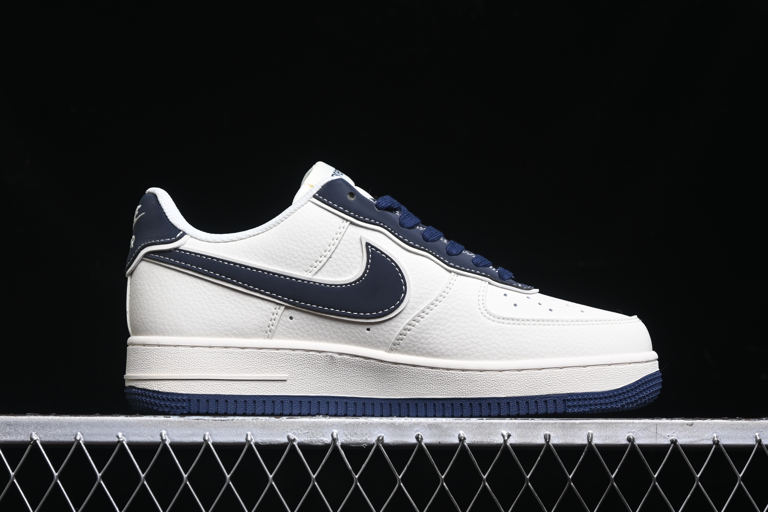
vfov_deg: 18.2
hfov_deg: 27.0
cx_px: 384
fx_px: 1600
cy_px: 256
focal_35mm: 75
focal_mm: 50
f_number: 6.3
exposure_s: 1/60
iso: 160
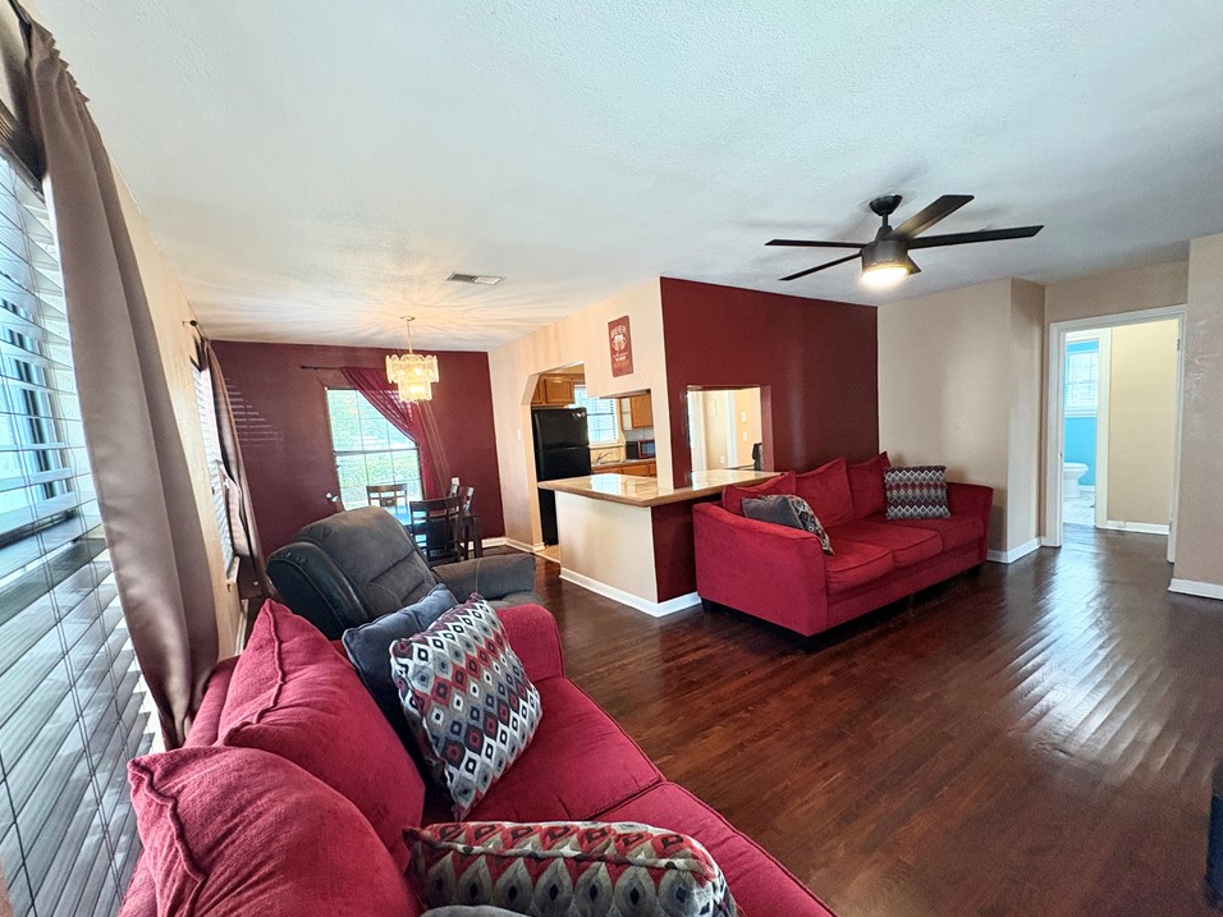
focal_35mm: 15
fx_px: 530
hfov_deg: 98.1
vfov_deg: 81.7
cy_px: 483
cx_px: 640
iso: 400
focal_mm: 2.22
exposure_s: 1/60
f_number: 2.2
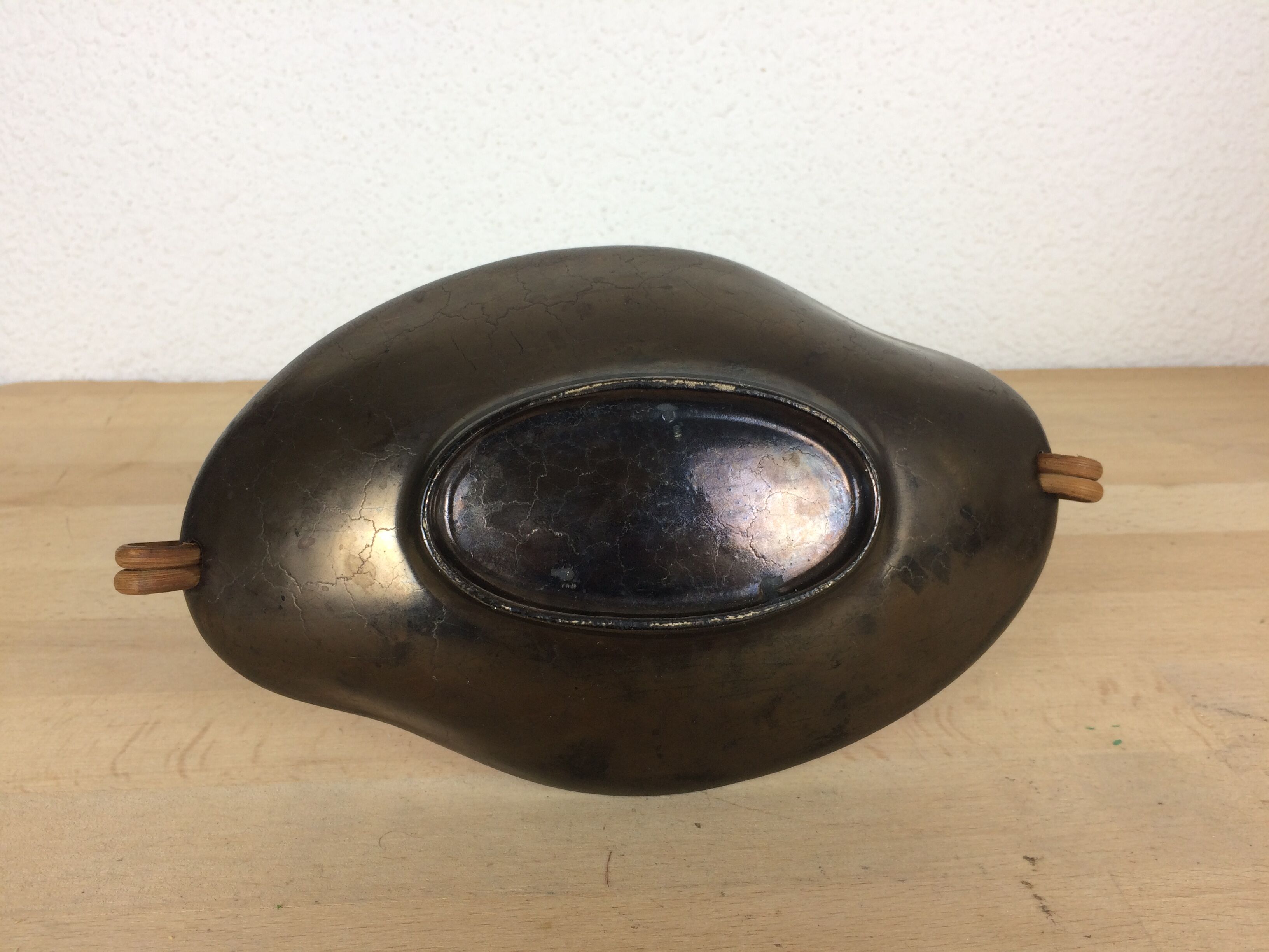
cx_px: 634
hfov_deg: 61.7
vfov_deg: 48.2
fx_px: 1063
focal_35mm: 29
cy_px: 476
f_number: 2.2
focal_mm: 4.15
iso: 40
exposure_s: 1/50
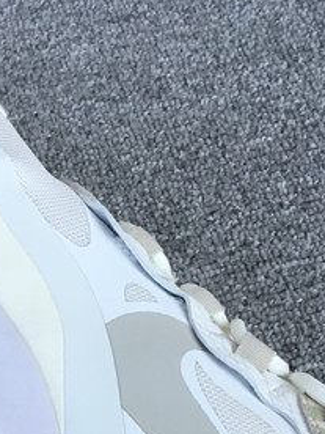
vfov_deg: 18.6
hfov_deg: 14.6
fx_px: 1264
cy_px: 496
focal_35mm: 101
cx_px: 80
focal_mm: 3.3
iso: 25
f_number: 2.4
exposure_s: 1/364
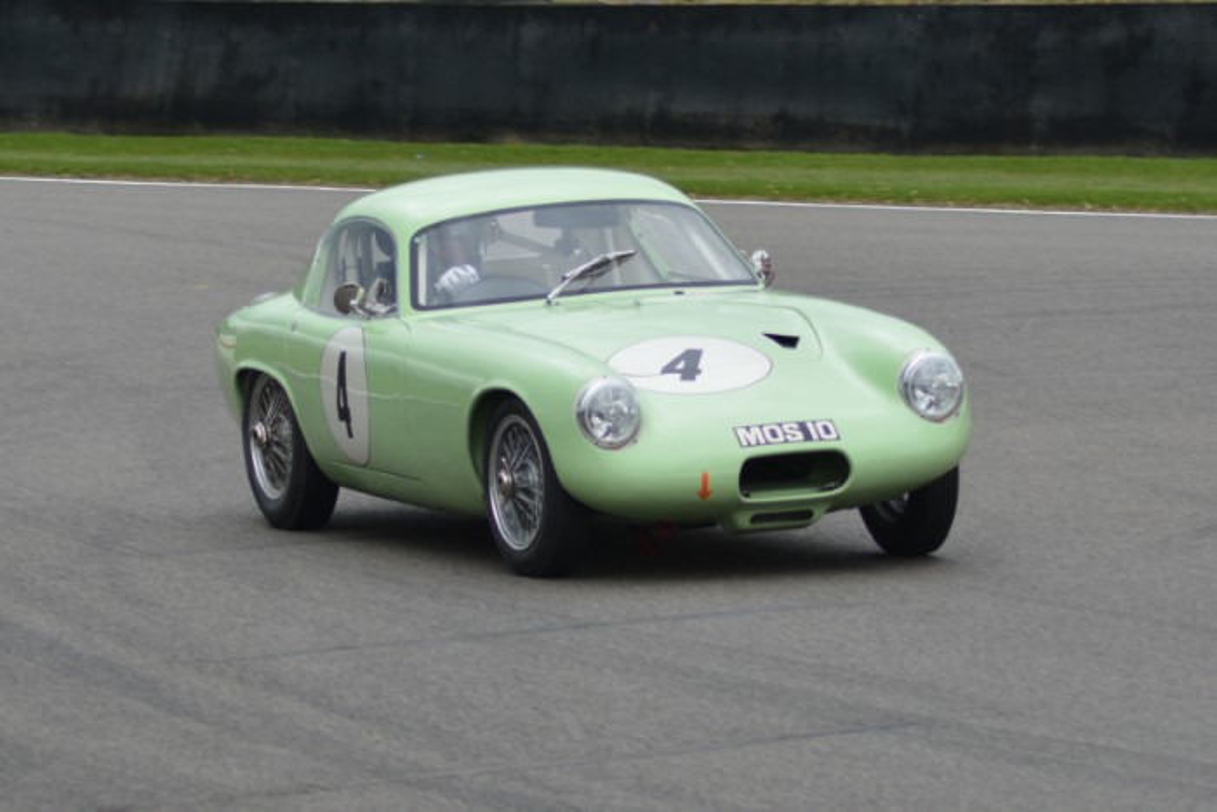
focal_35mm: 188
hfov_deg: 11.0
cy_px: 406
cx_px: 608
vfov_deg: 7.3
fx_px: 6339
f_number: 5
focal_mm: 125
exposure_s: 1/500
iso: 400
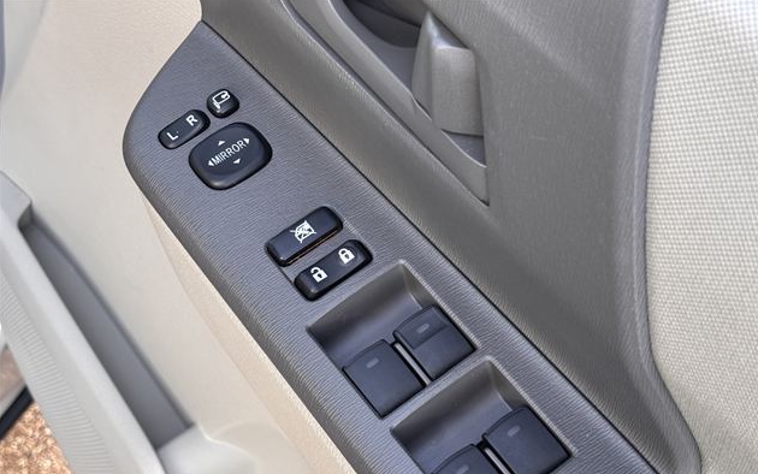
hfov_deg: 36.3
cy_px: 284
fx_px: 1157
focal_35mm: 56
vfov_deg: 23.1
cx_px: 384
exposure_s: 1/88
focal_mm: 5.96
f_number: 1.6
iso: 50
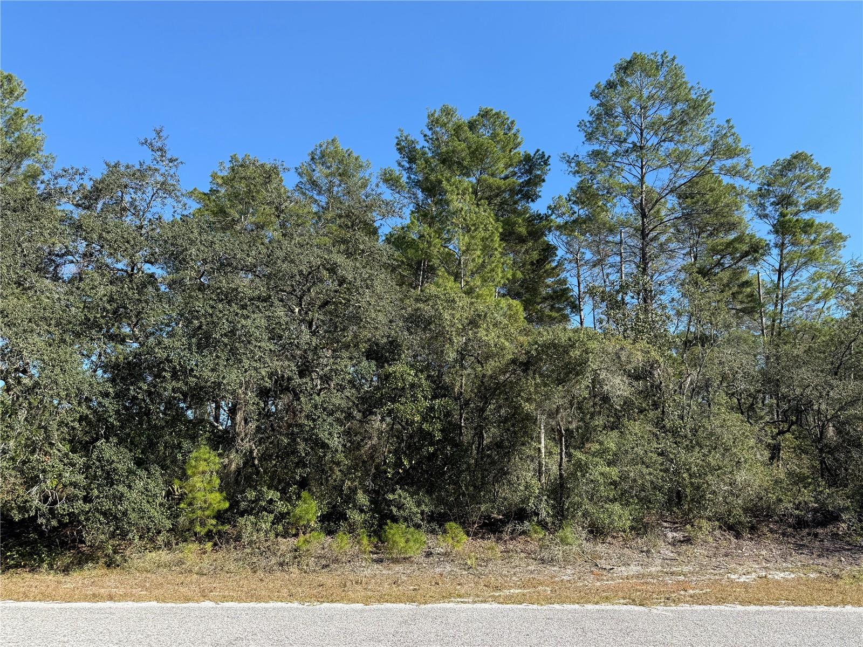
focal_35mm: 24
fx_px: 598
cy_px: 324
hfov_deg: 71.6
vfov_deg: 56.8
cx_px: 432
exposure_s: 1/1901
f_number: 1.78
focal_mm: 6.76
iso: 80
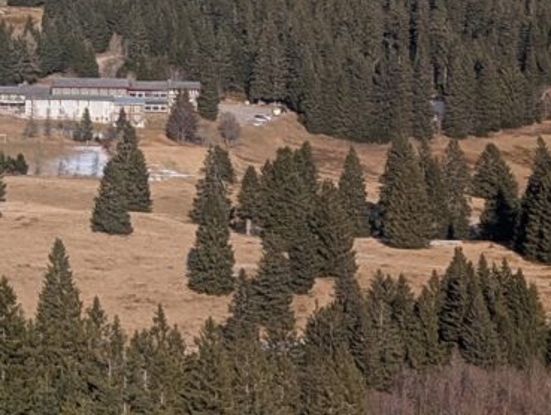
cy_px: 58
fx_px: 2710
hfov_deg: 11.3
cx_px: -193
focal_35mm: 170
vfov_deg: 8.7
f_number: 1.68
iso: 20
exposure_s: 1/1129
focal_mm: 6.9
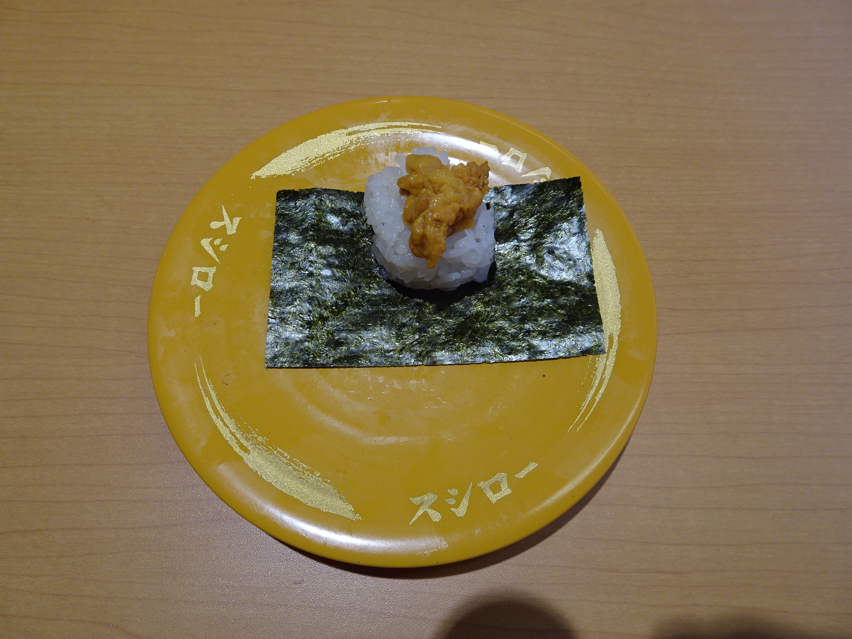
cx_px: 426
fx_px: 591
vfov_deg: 56.8
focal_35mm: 24
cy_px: 320
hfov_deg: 71.6
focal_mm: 4.1
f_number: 3.5
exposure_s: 1/60
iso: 80
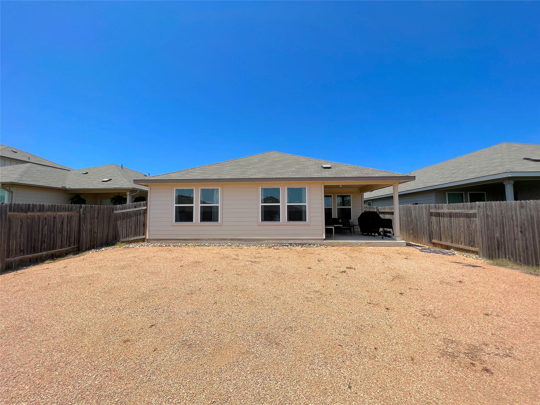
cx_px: 270
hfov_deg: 106.2
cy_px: 202
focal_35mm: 13
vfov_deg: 89.9
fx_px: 203
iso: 32
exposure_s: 1/2179
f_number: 1.8
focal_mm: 1.57
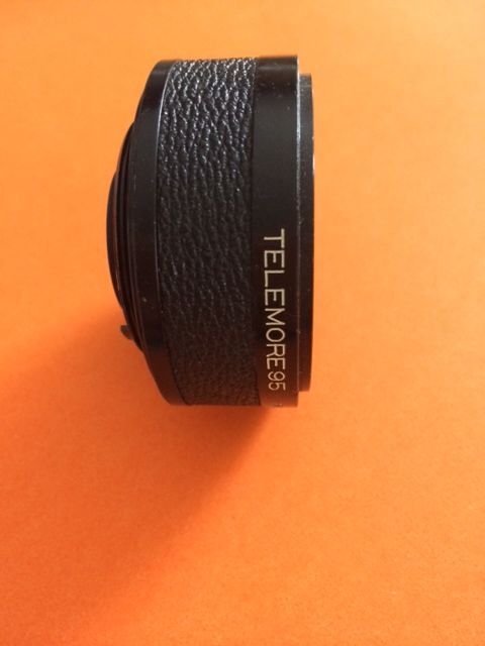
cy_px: 323
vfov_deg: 60.0
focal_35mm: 30
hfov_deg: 46.8
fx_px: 560
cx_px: 242
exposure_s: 1/15
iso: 400
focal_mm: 4.12
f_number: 2.2
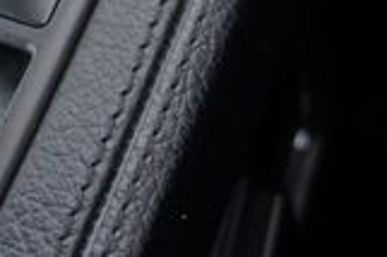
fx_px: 1600
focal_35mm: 149
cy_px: -34
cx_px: -175
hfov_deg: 13.1
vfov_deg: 9.1
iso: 640
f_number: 4.5
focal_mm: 25
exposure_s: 1/60
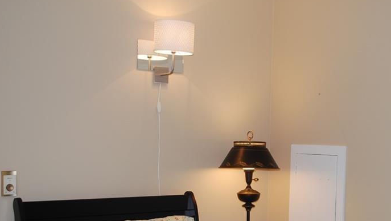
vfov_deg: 19.7
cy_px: 152
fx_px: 633
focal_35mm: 61
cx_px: 257
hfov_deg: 34.1
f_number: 4.2
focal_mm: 26
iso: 200
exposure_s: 1/60
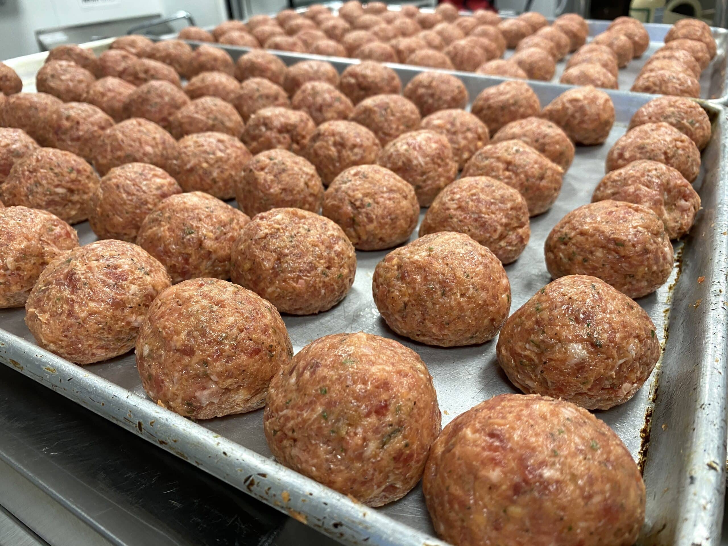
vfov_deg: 53.1
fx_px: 547
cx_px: 364
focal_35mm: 26
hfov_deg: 67.3
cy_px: 273
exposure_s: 1/60
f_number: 1.8
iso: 125
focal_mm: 4.25
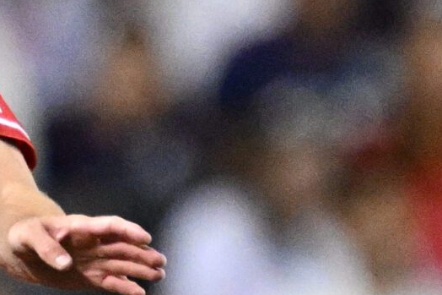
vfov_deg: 0.5
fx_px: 33592
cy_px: 493
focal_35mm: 2737
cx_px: -170
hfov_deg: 0.8
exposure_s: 1/2000
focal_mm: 560
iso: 6400
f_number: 4
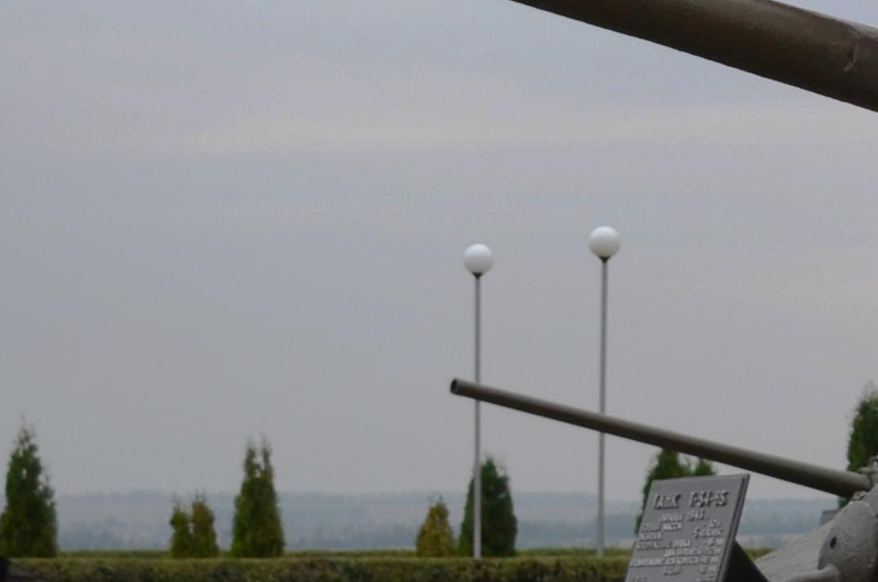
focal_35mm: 198
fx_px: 4826
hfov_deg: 10.0
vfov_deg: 6.8
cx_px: 1464
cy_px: -129
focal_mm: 29
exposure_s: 1/125
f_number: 4.5
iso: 200
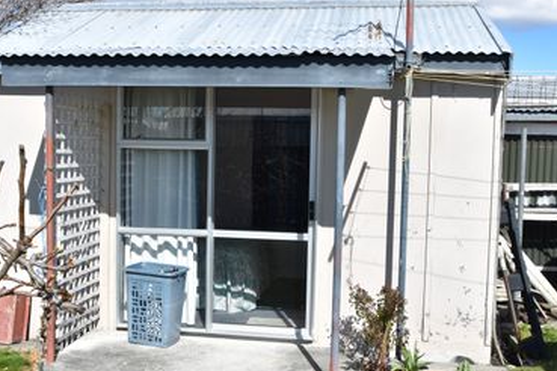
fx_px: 650
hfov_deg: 46.3
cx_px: 254
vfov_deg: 31.9
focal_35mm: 42
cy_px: 197
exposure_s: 1/400
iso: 200
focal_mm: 22
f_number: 10
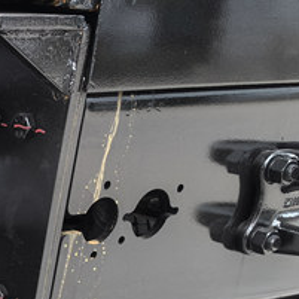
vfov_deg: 17.1
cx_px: -292
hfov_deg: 15.0
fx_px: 928
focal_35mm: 95
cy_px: 399
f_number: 2
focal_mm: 5.75
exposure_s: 1/100
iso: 200
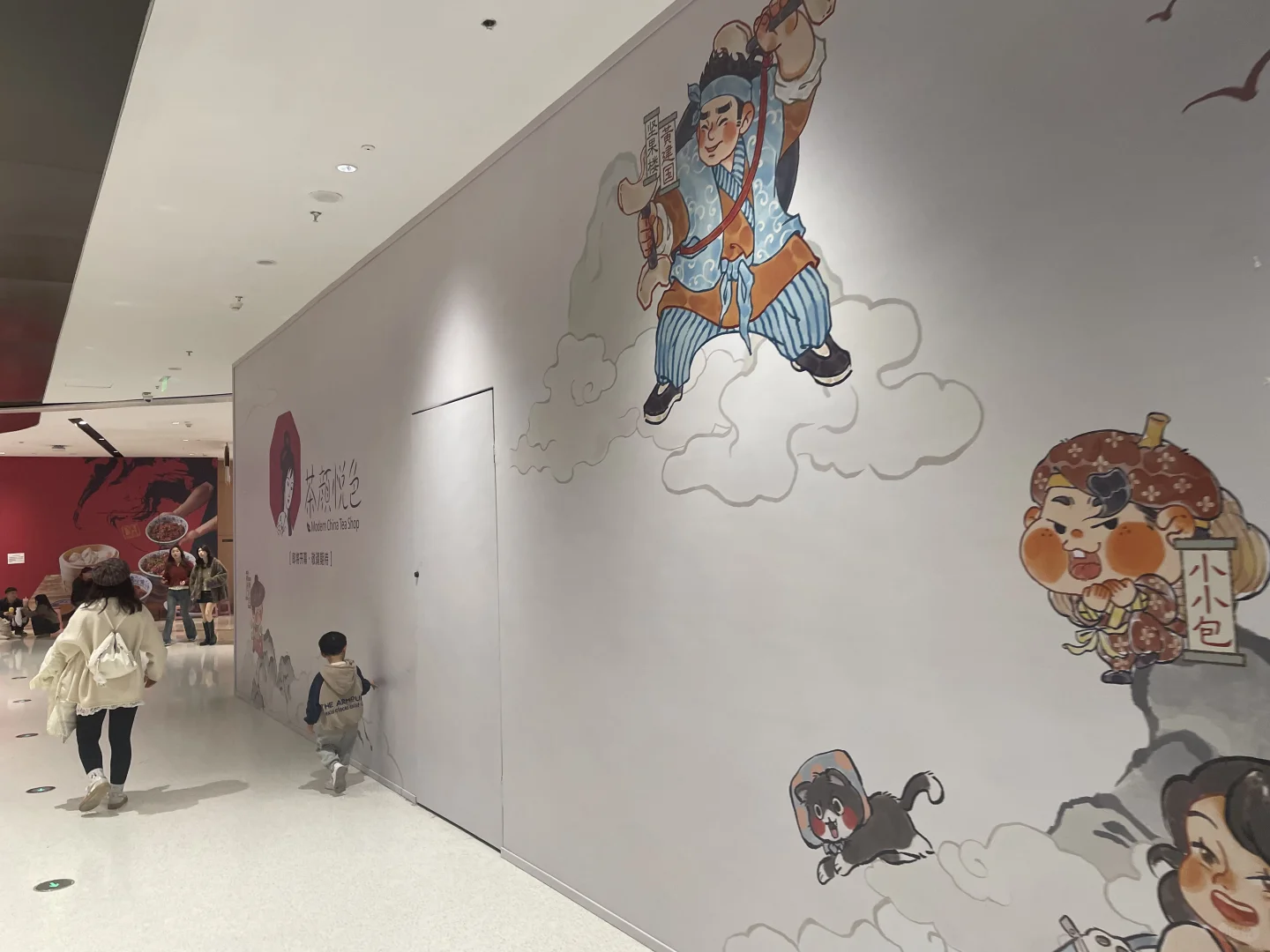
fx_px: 954
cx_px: 635
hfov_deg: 67.3
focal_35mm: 26
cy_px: 476
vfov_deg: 53.1
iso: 80
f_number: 1.6
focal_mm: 4.2
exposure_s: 1/100
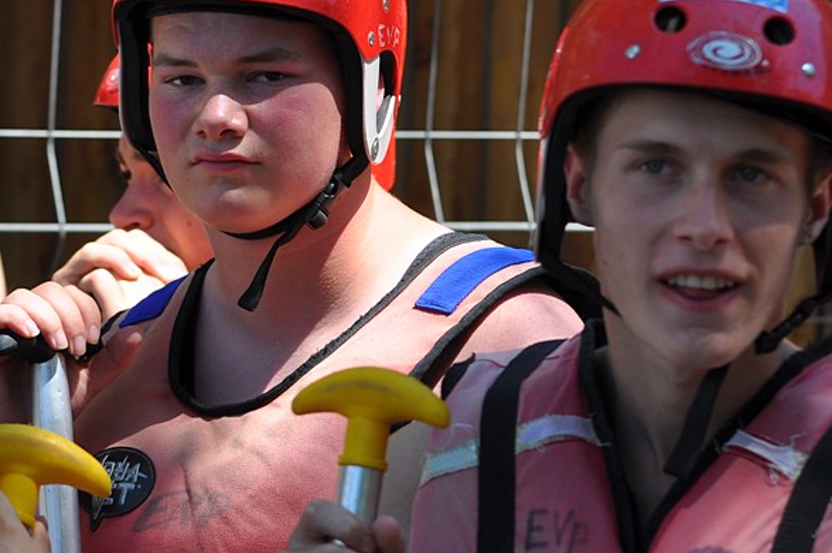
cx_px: 294
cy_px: 152
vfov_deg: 4.6
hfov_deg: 6.9
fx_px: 6927
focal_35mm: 300
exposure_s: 1/500
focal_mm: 98
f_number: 5.6
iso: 200
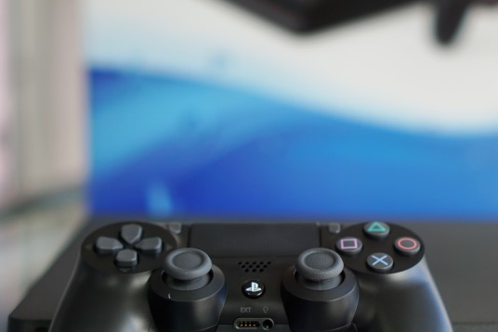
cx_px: 347
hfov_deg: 20.7
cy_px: 199
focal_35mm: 98
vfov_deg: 14.0
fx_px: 1355
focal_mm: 35
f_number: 1.8
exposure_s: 1/200
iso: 100
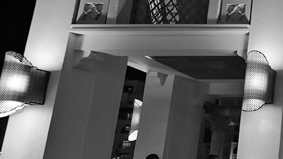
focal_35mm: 49
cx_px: 409
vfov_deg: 24.4
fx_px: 368
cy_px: 81
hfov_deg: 29.1
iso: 800
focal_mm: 16
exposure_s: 1/100
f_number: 4
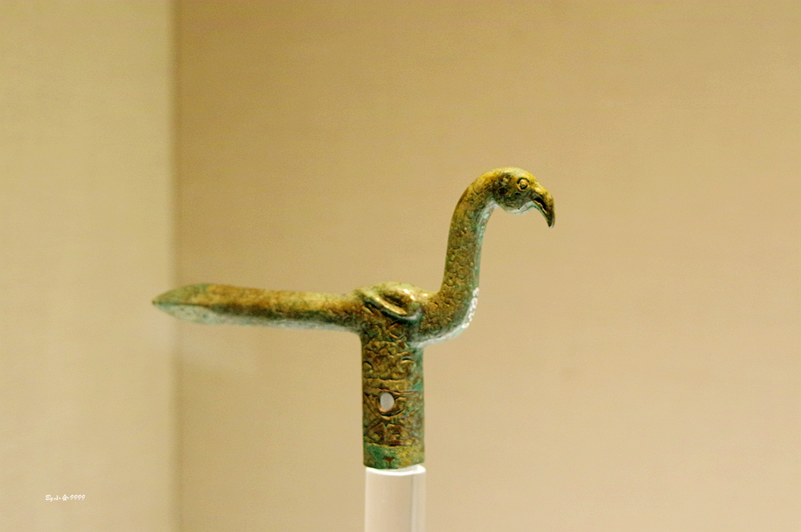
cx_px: 400
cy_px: 266
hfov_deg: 42.8
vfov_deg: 29.2
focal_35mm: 46
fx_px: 1023
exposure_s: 1/125
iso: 3200
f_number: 2.5
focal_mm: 31
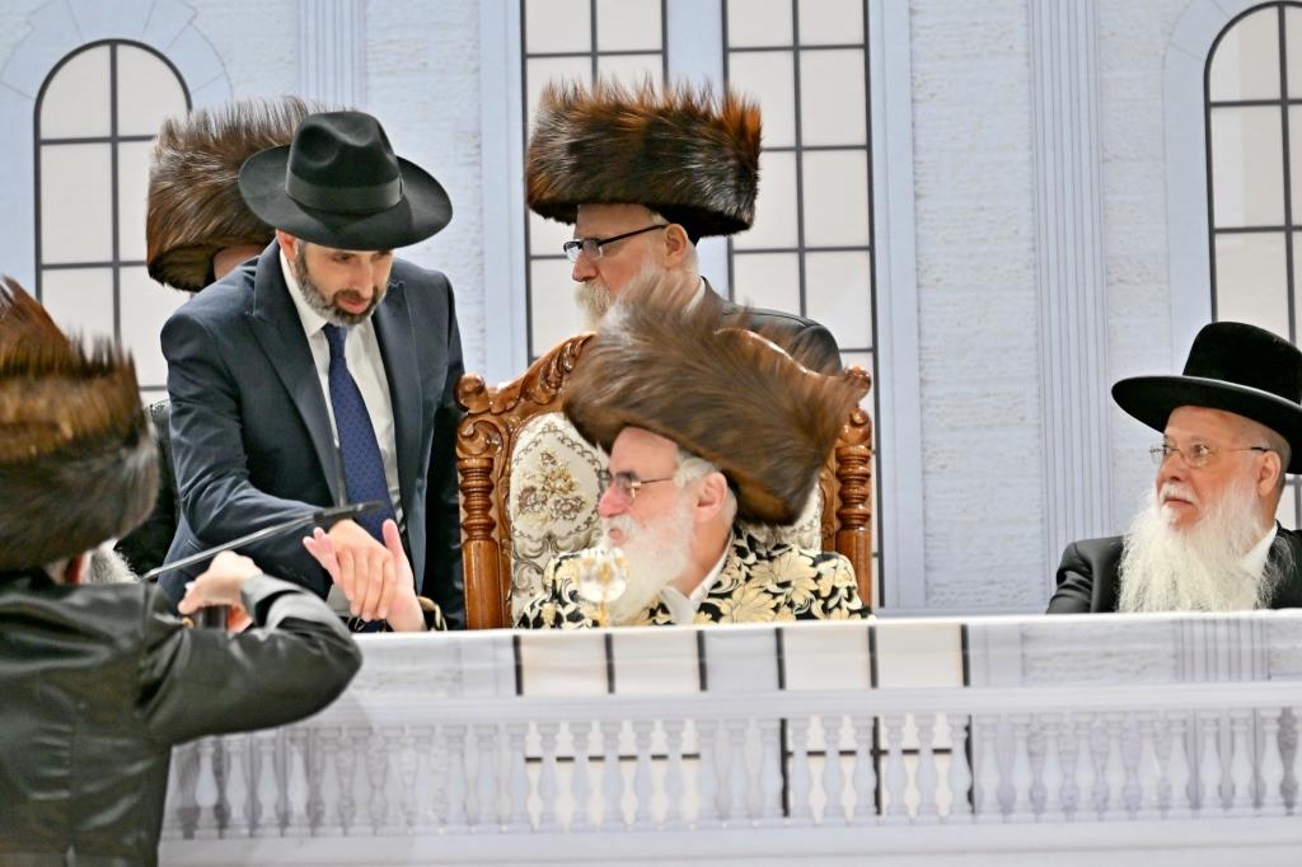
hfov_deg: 8.1
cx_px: 651
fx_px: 9219
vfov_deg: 5.4
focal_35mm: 255
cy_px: 434
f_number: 2.8
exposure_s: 1/125
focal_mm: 170
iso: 400
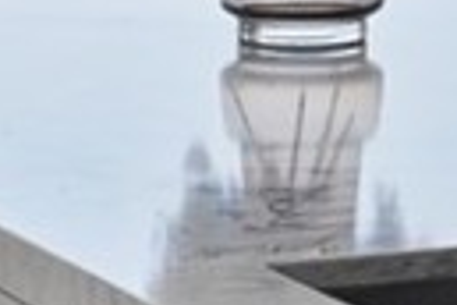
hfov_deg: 8.2
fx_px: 3123
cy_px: -333
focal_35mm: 246
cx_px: 705
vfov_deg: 5.5
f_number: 7.1
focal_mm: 21
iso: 1600
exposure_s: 1/500
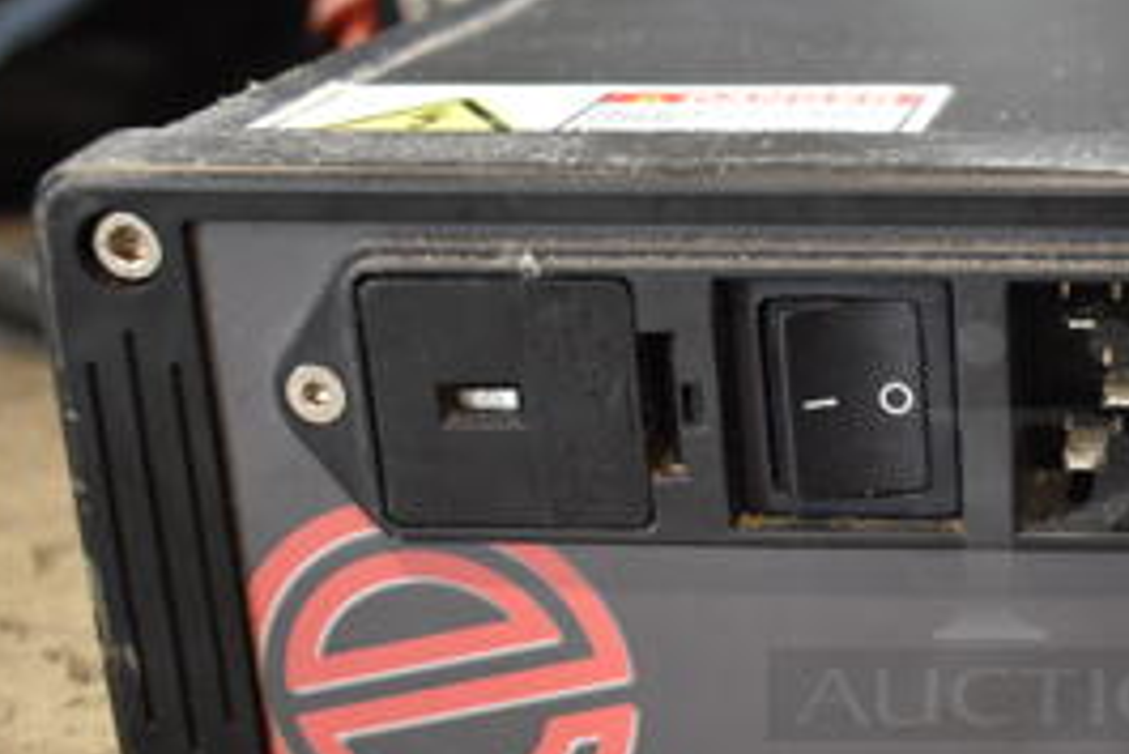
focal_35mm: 76
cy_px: 515
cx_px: 1244
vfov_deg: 17.9
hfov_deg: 24.8
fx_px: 2385
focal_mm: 22
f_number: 3.8
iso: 900
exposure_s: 1/30
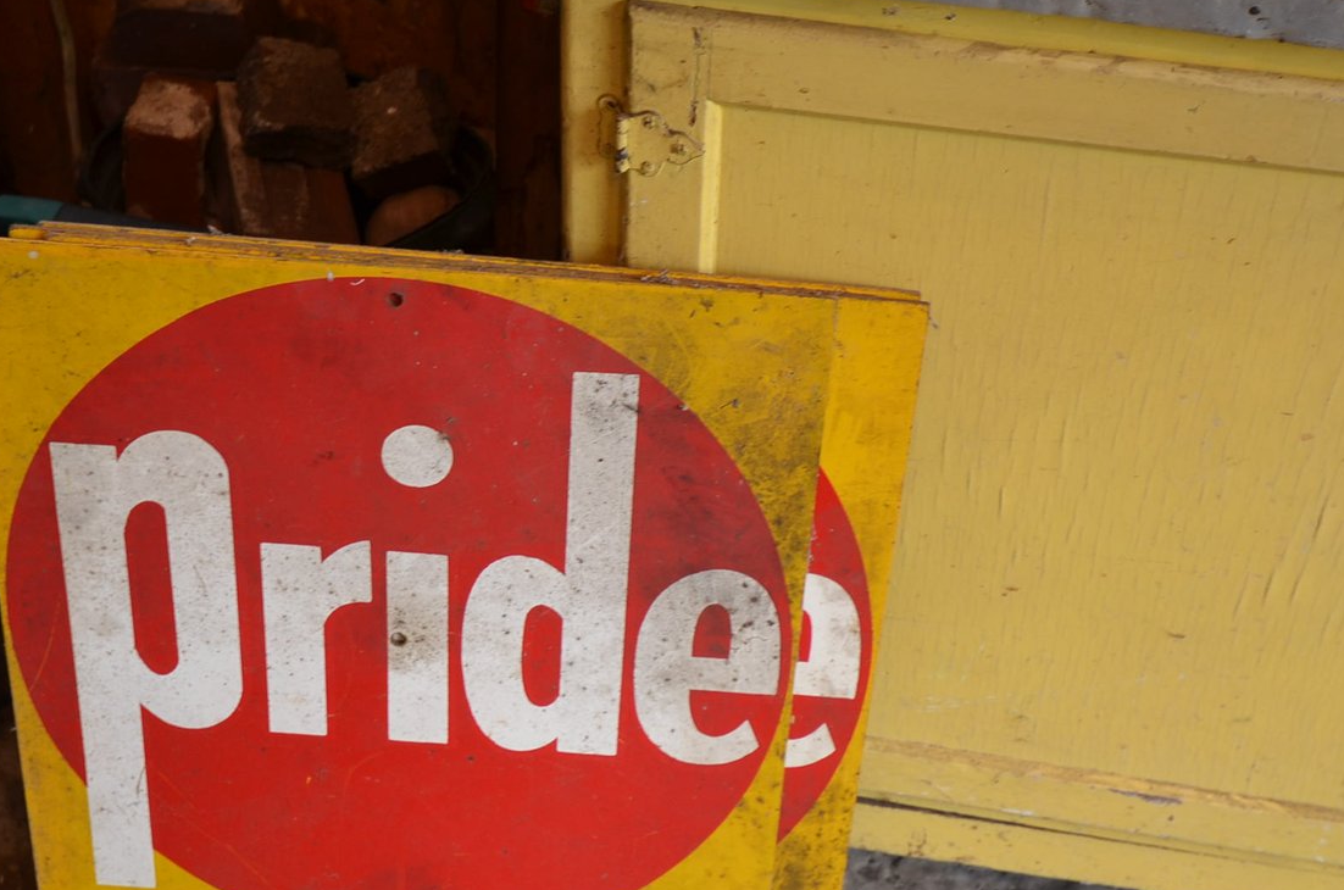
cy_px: 621
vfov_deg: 23.9
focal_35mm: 56
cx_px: 620
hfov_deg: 35.7
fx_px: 2086
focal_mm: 24
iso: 250
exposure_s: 1/60
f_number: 4.5
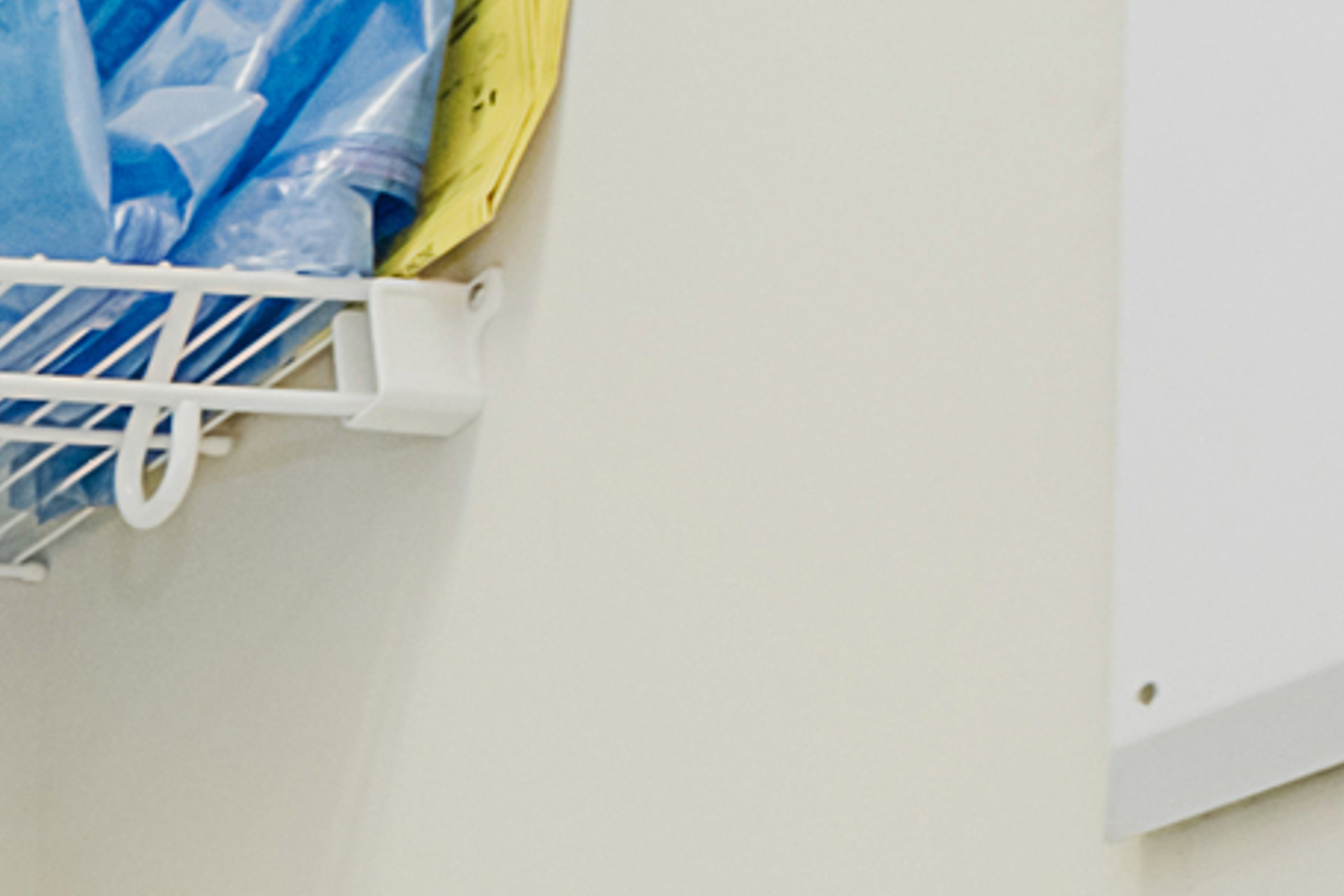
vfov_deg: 11.5
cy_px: 2069
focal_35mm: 101
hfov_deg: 15.2
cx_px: -1533
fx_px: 3770
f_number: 5
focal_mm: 10
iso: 500
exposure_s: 1/8
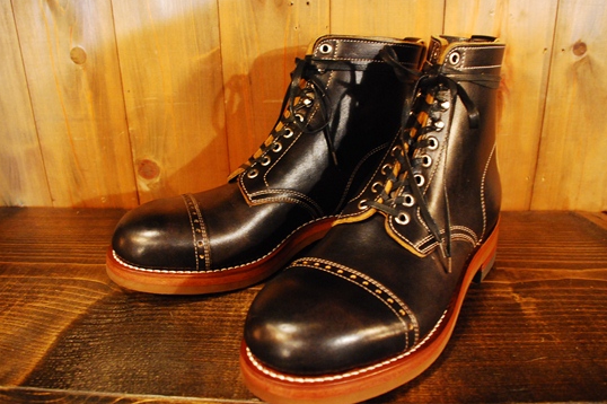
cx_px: 309
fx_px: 506
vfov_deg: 43.6
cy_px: 201
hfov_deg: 62.0
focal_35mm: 30
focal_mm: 18
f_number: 3.5
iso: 1250
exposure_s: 1/5
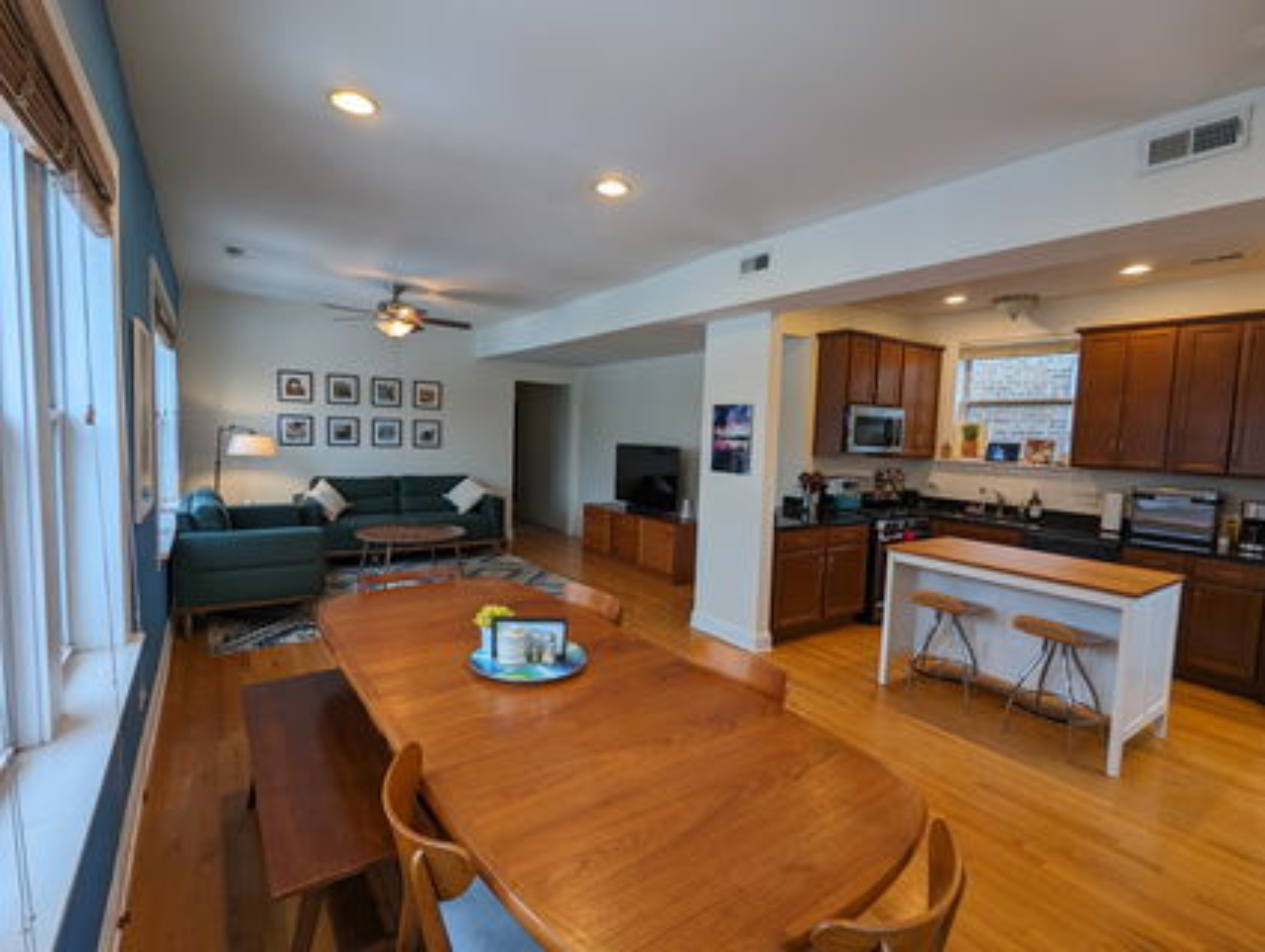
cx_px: 632
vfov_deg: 78.2
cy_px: 476
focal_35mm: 16
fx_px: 586
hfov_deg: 94.4
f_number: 2.2
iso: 51
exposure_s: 1/40
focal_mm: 2.35
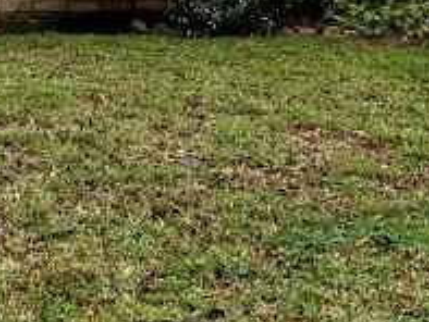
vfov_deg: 10.5
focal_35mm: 135
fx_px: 1674
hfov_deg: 14.4
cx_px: 7
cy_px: -218
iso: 50
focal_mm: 5.7
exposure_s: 1/820
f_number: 1.5
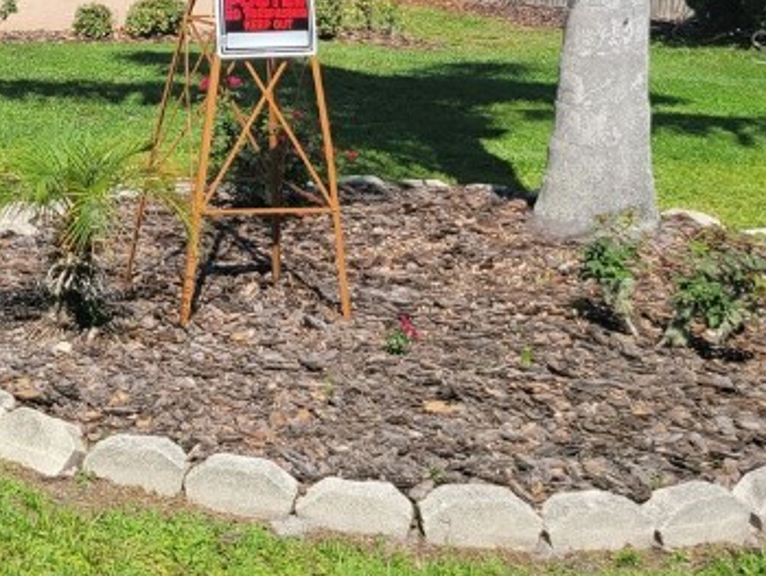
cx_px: -164
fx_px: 1683
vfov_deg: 19.0
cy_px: 46
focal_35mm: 76
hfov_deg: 23.4
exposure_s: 1/2359
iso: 40
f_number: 1.8
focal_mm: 5.4
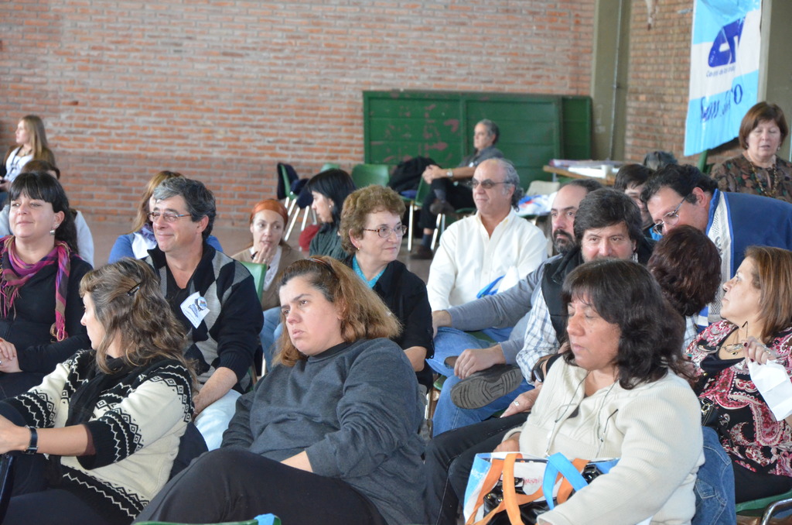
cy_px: 262
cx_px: 396
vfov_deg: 10.7
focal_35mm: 128
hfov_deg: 16.1
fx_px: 2799
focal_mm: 85
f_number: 8
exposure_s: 1/80
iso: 3200
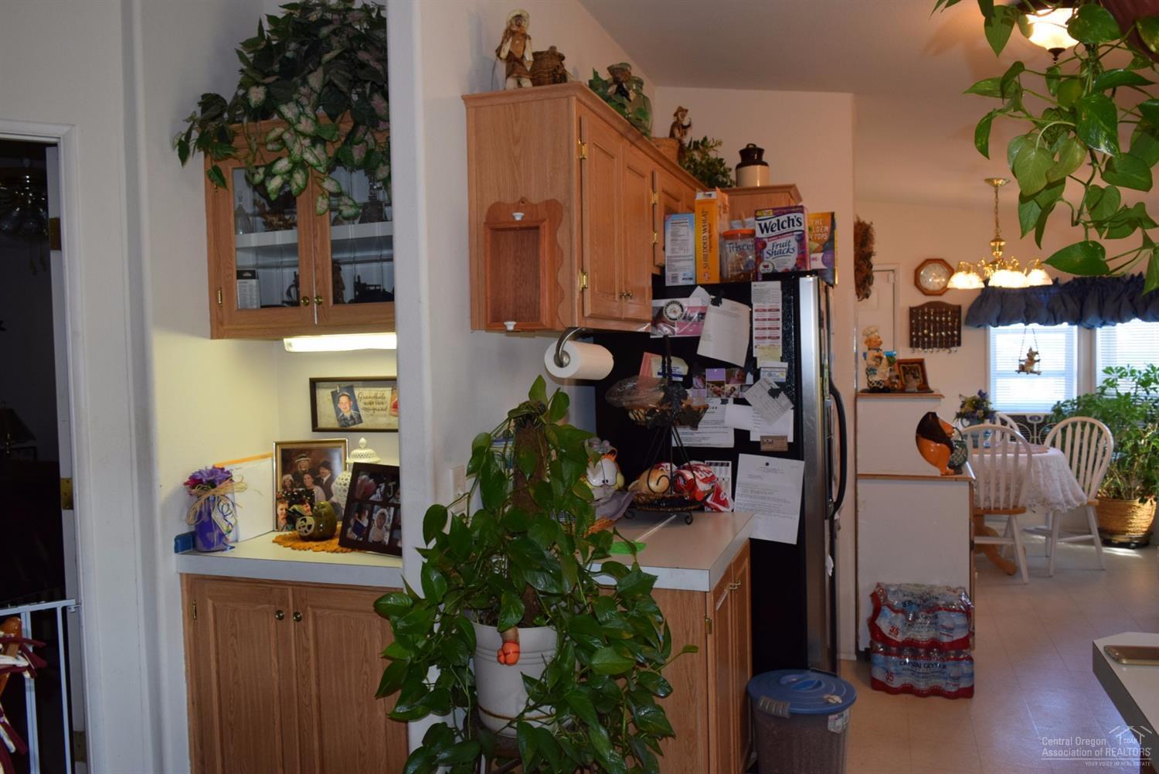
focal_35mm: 27
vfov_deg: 48.0
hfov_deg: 67.4
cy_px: 387
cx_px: 580
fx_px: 869
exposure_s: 1/125
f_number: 5.6
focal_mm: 18
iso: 800
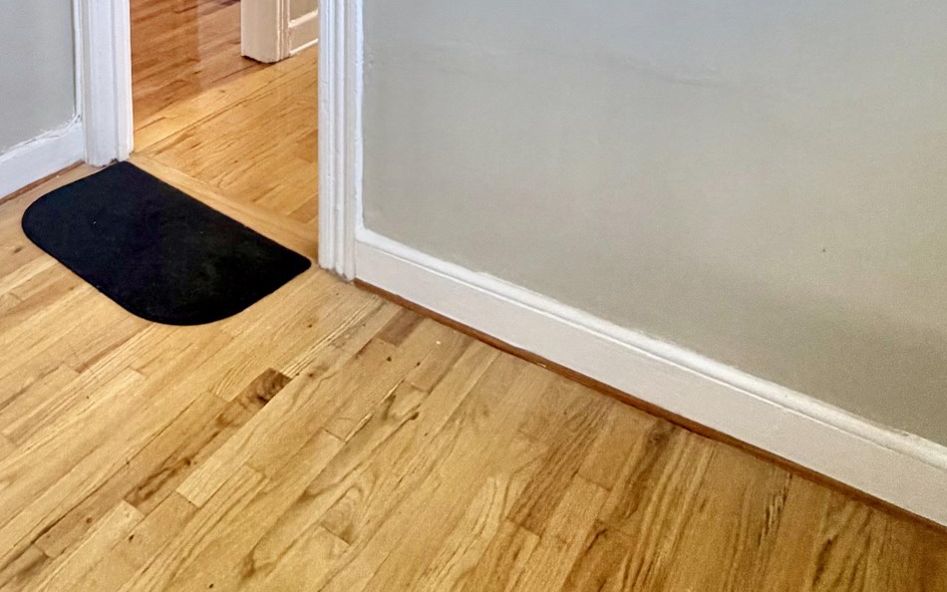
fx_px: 929
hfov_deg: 50.4
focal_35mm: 36
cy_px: -151
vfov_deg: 29.4
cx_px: 175
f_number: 2.2
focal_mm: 2.22
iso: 200
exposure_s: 1/60
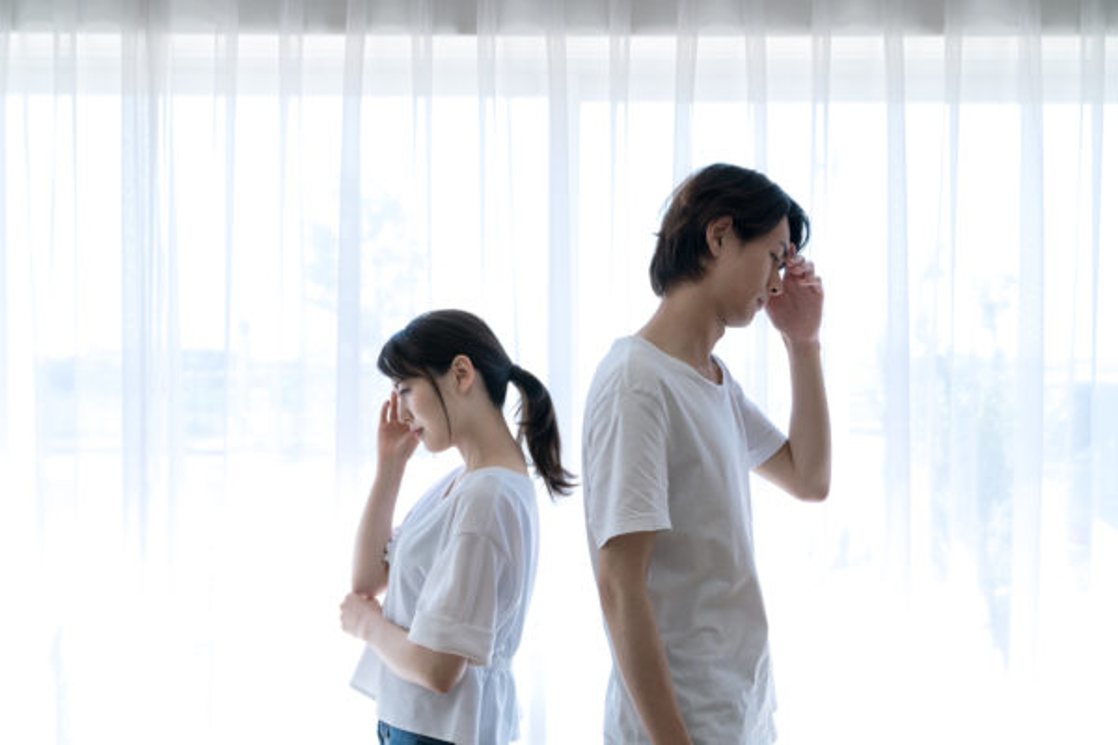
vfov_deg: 34.2
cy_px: 372
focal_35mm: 39
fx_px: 1211
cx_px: 559
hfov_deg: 49.6
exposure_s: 1/125
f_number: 4
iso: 100
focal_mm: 39
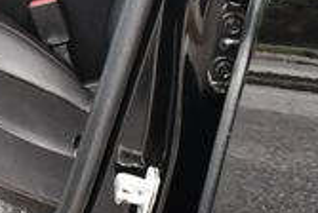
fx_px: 1221
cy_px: -72
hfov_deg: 13.4
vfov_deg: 9.8
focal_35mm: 138
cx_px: -242
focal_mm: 18
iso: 360
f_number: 5.6
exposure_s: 1/250
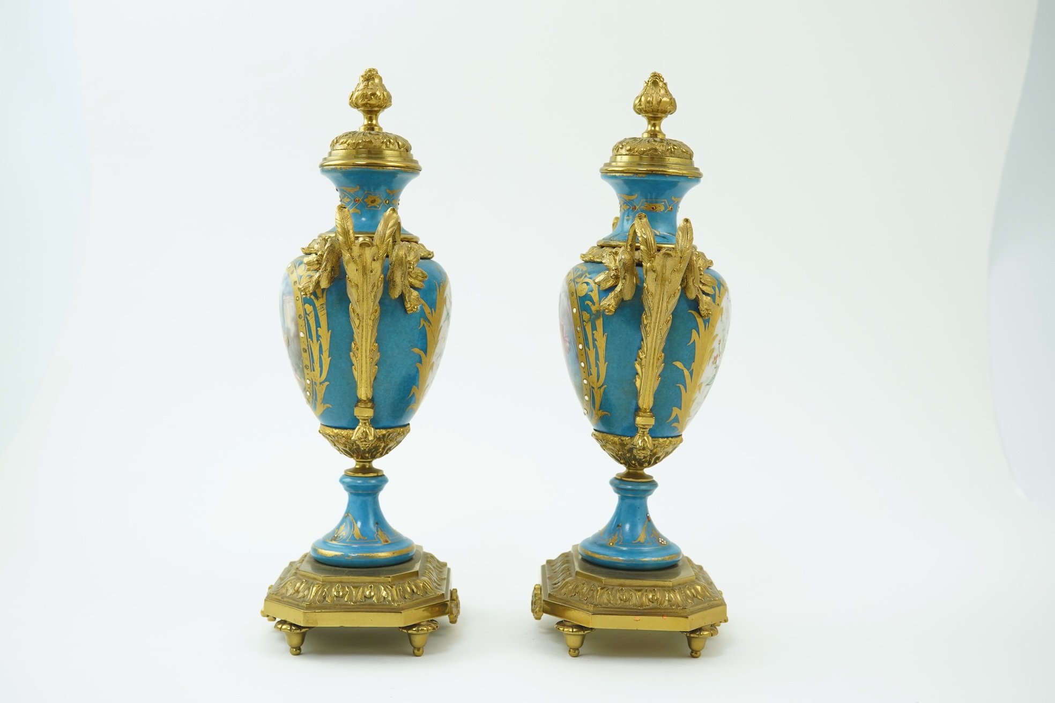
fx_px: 1319
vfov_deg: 29.9
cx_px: 528
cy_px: 352
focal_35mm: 45
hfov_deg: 43.6
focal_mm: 30
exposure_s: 1/50
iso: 640
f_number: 9
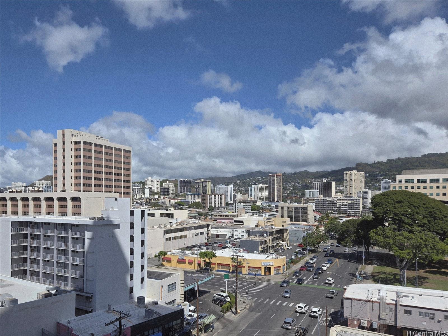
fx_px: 298
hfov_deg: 73.9
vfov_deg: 58.9
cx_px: 224
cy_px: 168
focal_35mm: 23
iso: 25
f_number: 1.8
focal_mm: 5.4
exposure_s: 1/3333
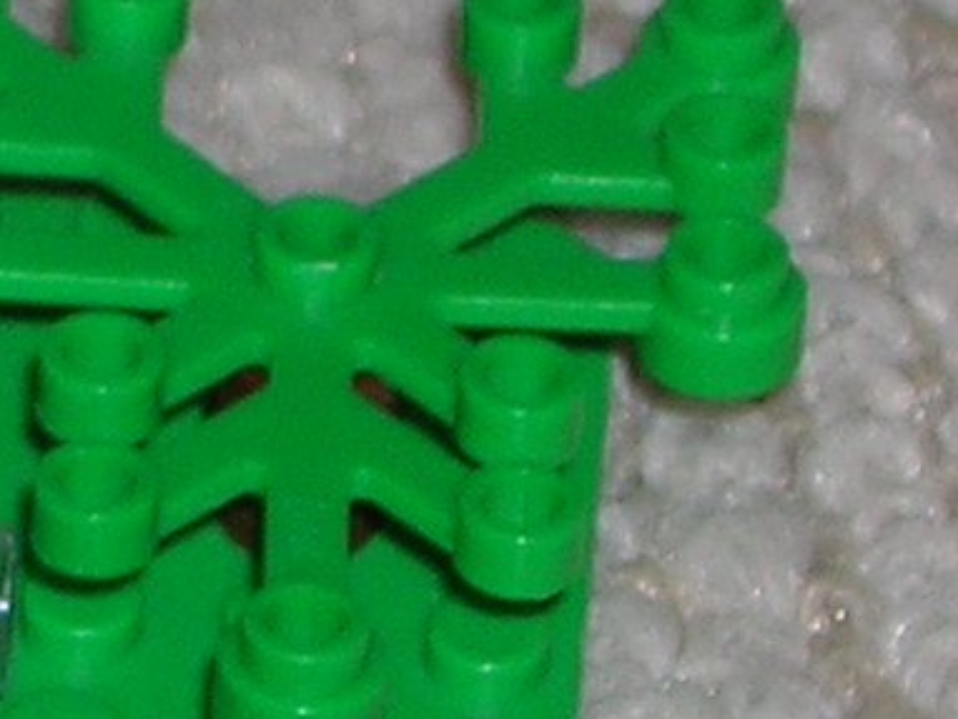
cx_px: -923
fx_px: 11825
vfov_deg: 3.5
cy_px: 431
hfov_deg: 4.6
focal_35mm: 427
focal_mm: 10.4
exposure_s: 1/60.1
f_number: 3.6
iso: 50
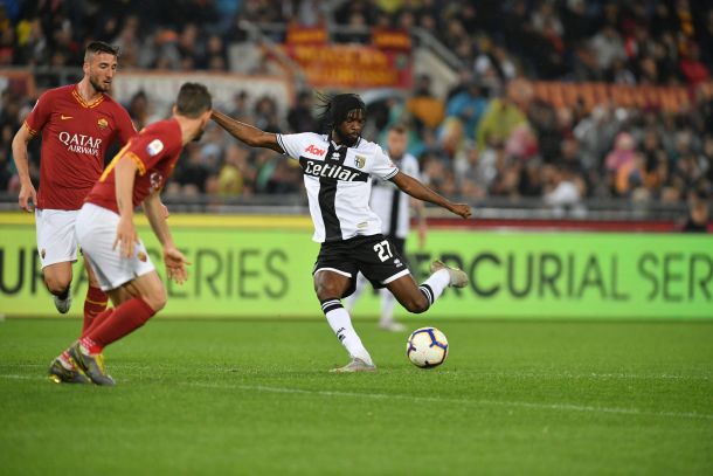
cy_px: 238
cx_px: 356
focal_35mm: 420
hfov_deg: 4.9
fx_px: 8320
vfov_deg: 3.3
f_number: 4
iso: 4000
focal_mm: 420
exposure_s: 1/1000
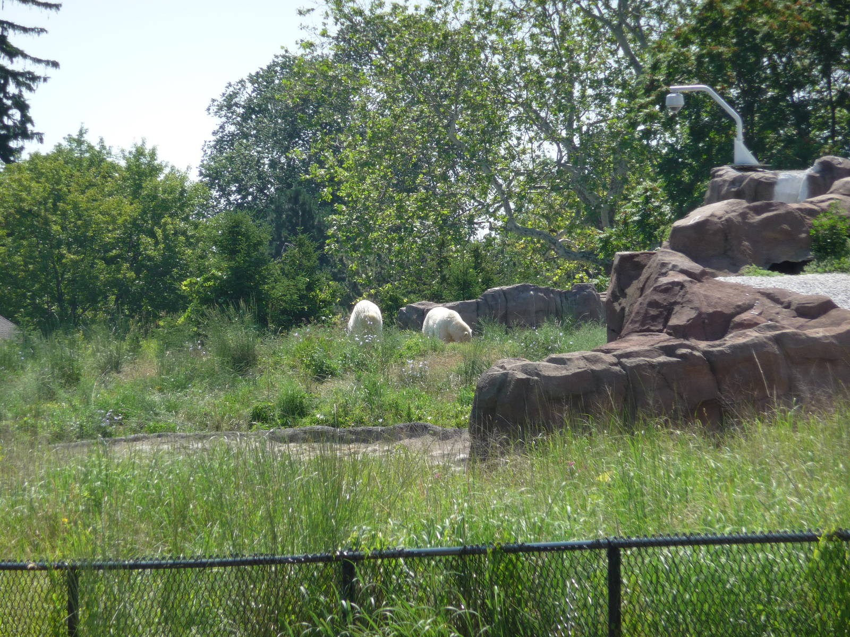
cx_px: 425
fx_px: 6875
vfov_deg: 5.3
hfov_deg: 7.1
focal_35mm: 280
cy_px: 318
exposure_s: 1/320
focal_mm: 47
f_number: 4.9
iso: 100
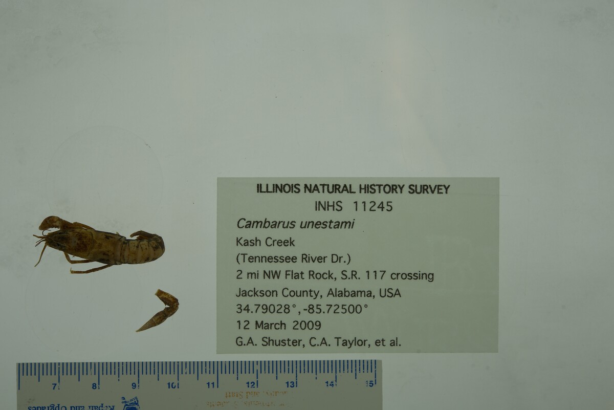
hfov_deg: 33.4
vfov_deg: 22.6
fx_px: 1024
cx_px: 307
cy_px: 205
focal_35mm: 60
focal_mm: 60
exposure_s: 1/125
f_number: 9
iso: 50
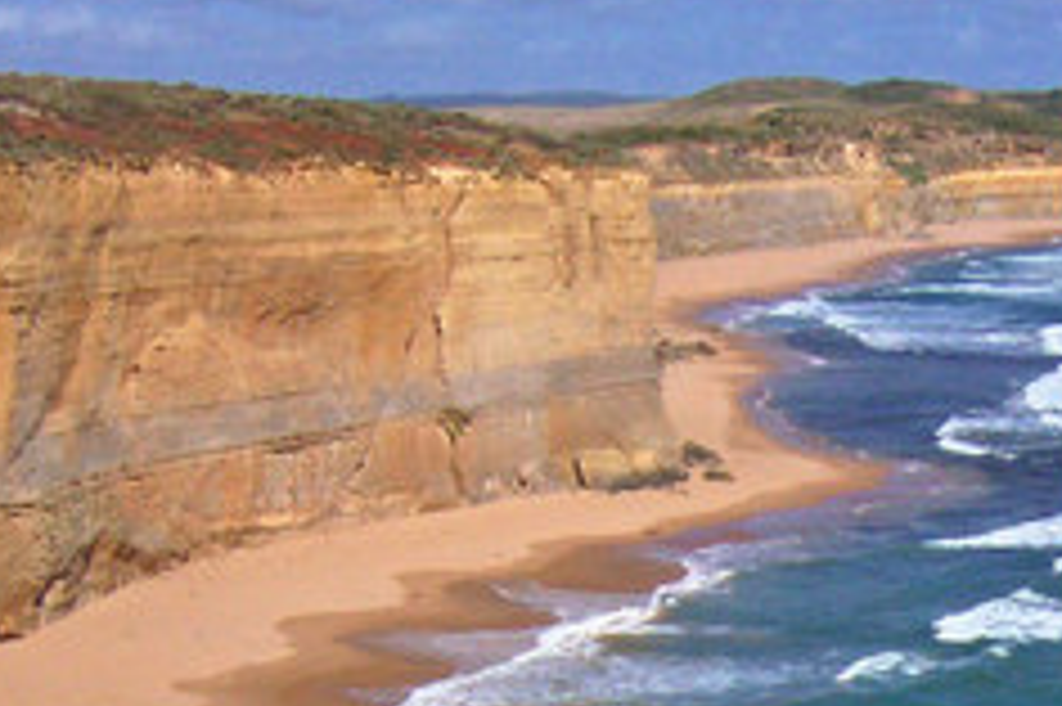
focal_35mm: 108
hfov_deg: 18.4
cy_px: 823
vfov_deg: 12.4
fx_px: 3184
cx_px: 1089
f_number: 5.1
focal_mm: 5.6
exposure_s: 1/1401
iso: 80
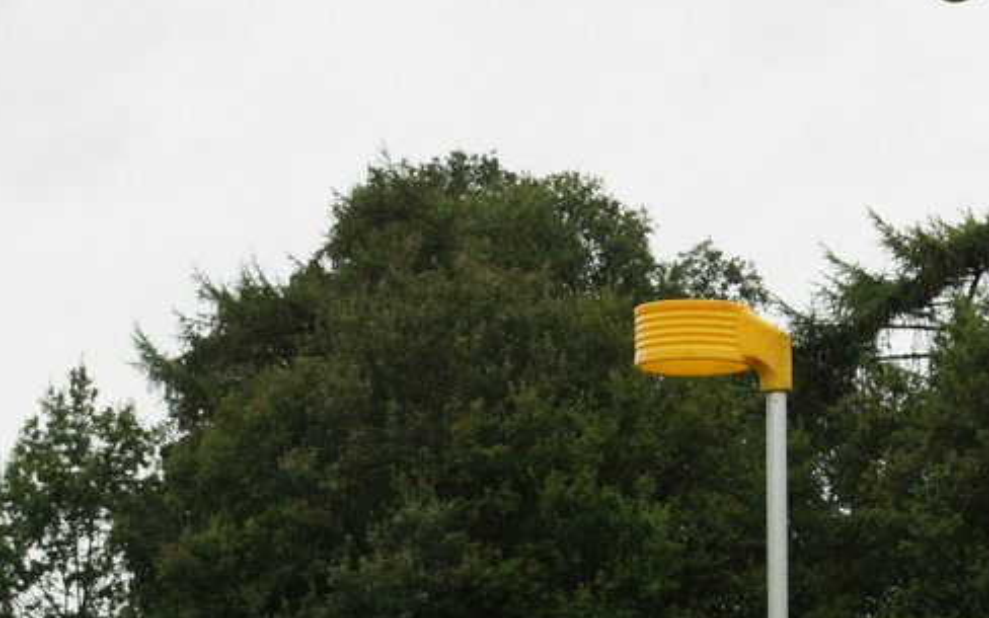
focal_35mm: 77
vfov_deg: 16.6
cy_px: 621
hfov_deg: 26.1
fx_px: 2075
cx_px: 859
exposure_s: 1/640
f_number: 4
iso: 320
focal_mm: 24
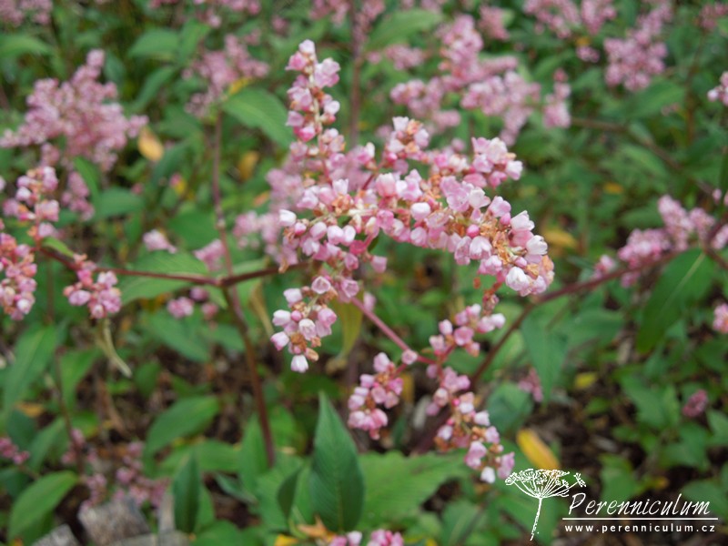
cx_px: 364
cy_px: 273
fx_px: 1009
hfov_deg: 39.7
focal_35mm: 48
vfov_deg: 30.3
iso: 100
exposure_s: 1/400
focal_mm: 8.7
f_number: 4
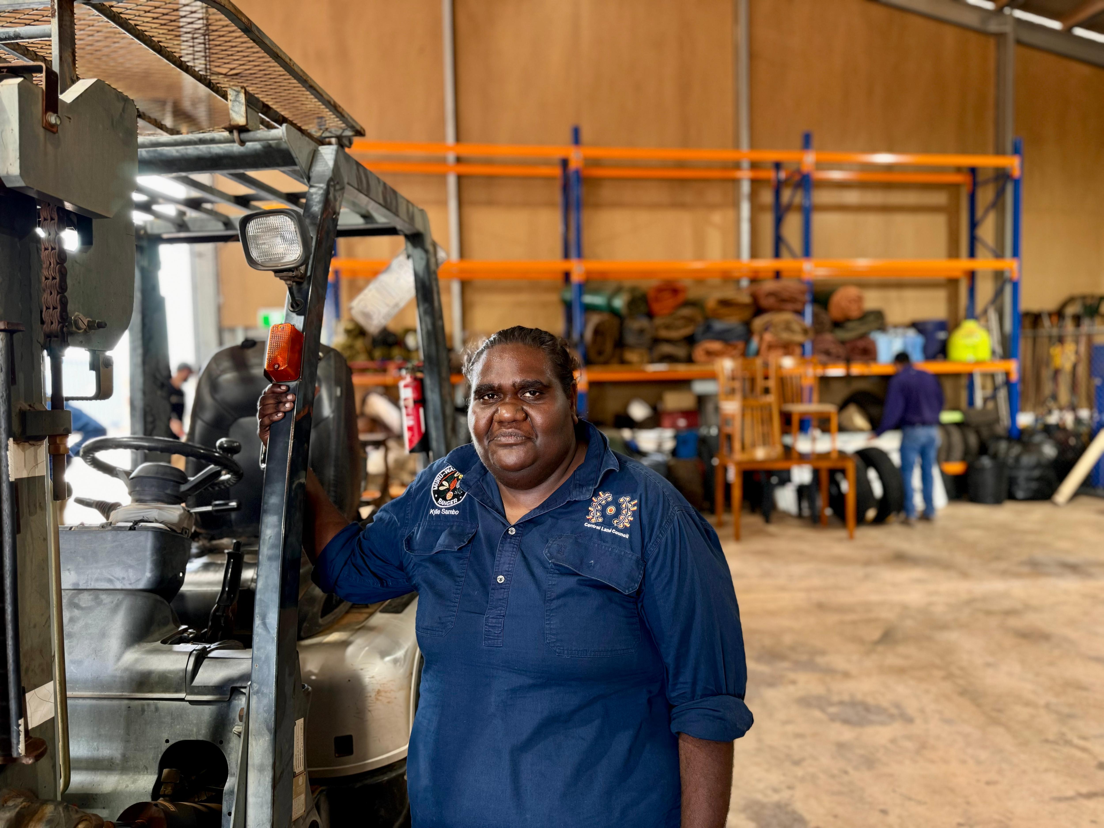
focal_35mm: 24
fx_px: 765
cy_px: 414
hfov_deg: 71.6
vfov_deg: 56.8
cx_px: 552
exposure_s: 1/50
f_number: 1.78
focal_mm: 6.86
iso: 160
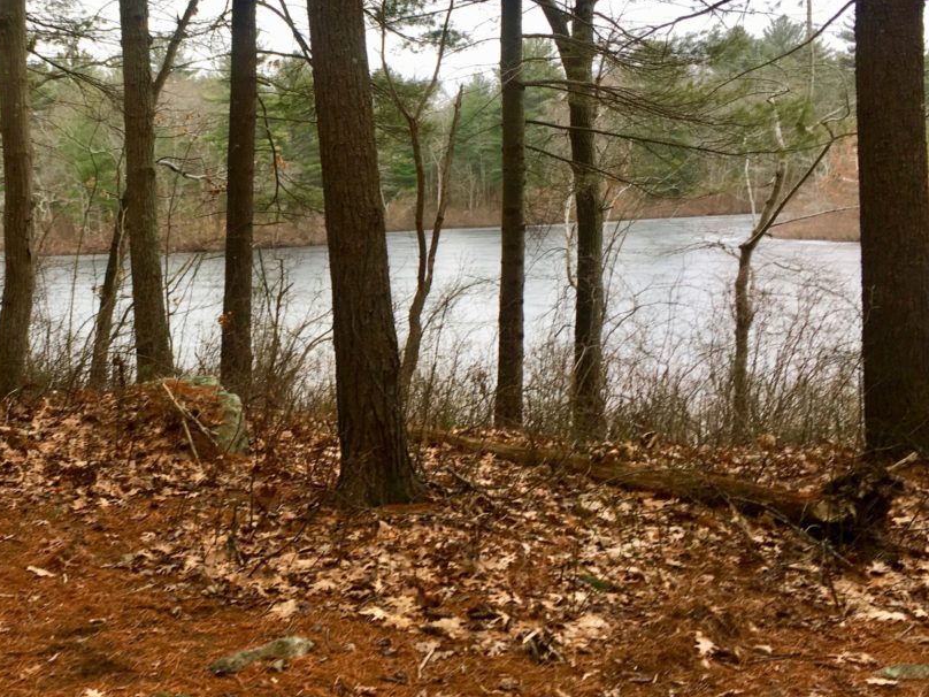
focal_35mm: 44
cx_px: 272
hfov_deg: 42.1
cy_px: 269
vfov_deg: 32.7
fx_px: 1181
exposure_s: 1/120
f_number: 2.2
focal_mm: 4.15
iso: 32
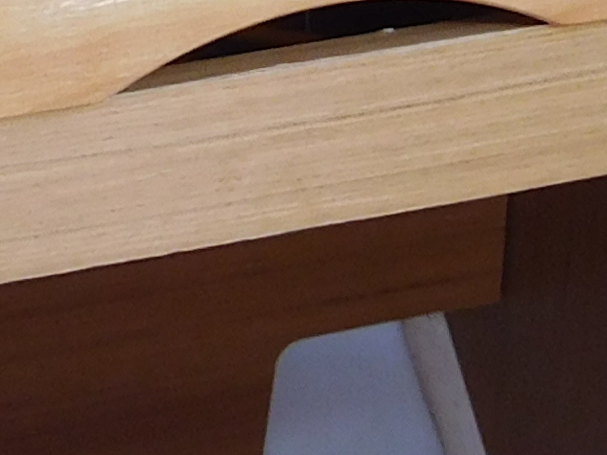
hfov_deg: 10.8
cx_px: -25
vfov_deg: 8.0
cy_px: -168
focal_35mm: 182
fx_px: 3192
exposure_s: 1/30
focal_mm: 4.5
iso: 125
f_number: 3.4
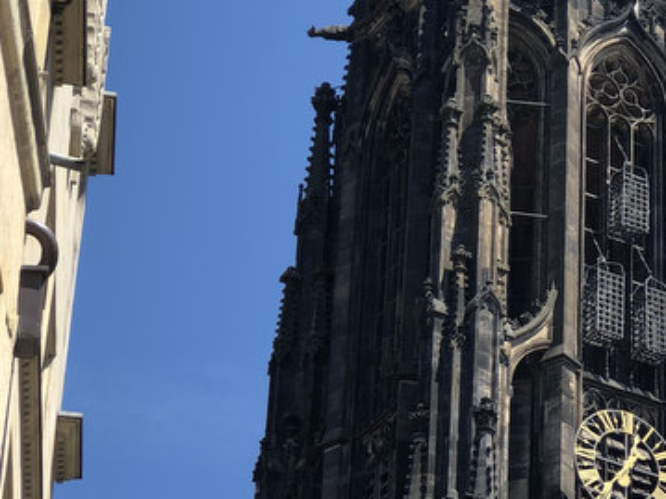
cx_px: 627
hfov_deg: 13.2
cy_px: 447
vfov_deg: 10.0
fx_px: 2847
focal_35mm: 148
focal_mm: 6.6
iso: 20
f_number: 2.8
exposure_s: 1/545
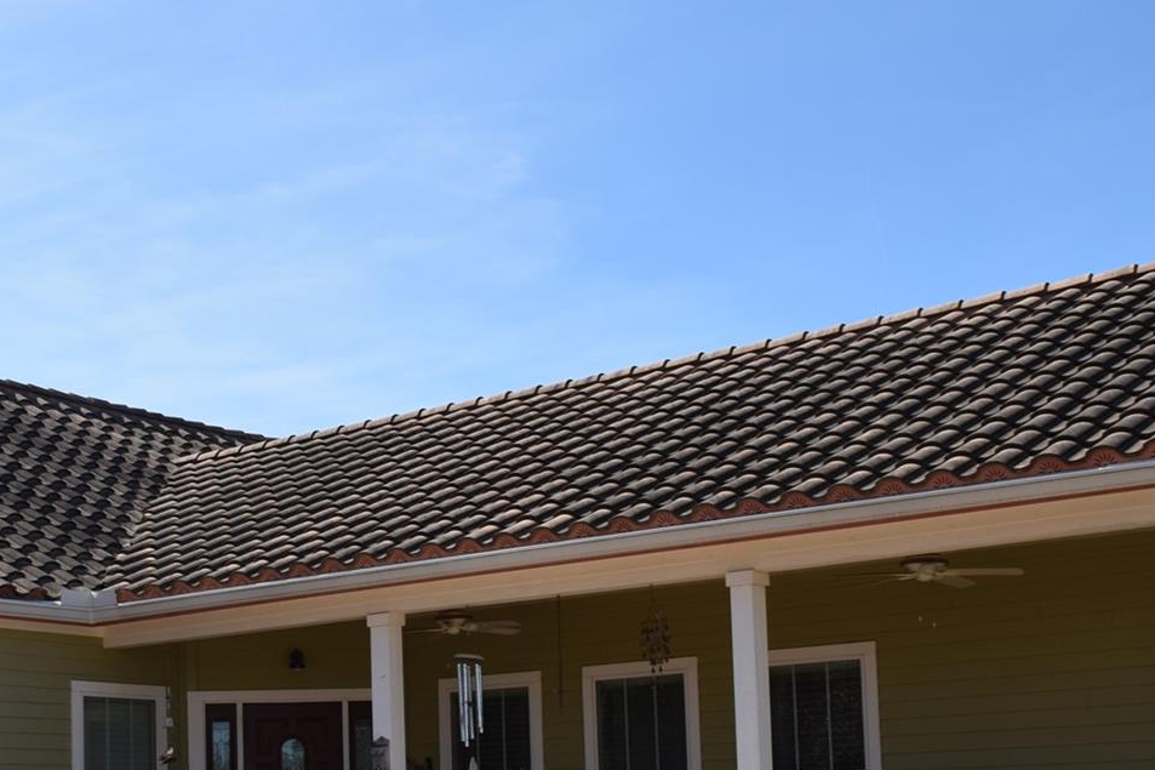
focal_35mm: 58
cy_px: 680
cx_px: 376
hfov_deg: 34.1
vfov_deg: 22.8
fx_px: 1860
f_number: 9
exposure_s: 1/200
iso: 100
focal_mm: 18
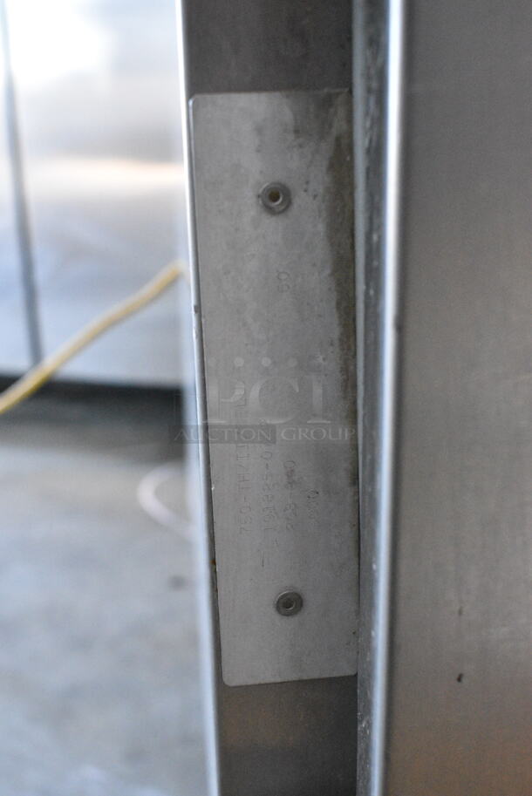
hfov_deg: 33.1
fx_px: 896
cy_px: 398
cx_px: 266
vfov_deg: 47.9
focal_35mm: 40
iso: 6400
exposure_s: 1/160
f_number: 6.3
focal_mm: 27
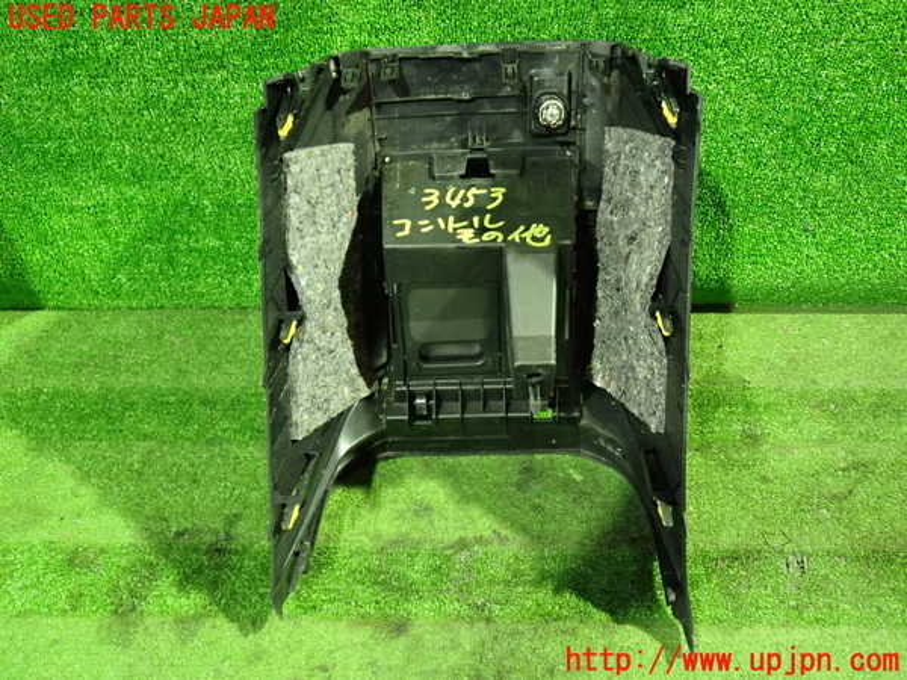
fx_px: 786
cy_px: 340
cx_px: 454
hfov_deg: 60.0
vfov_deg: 46.8
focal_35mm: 30
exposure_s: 1/13
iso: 800
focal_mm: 5.4
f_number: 2.3
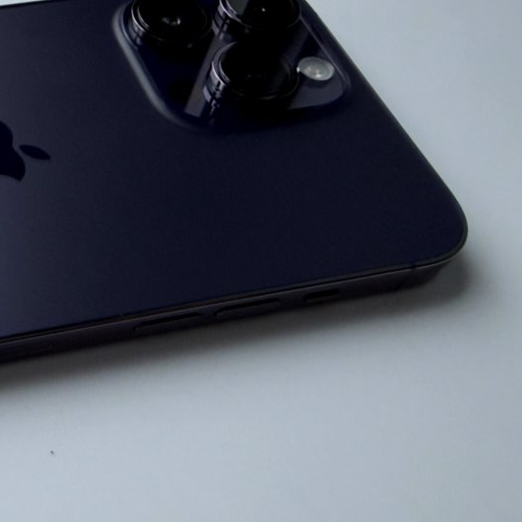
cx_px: -31
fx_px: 819
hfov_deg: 31.9
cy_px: 237
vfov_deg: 35.3
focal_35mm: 48
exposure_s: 1/72
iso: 160
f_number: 2.2
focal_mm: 2.22
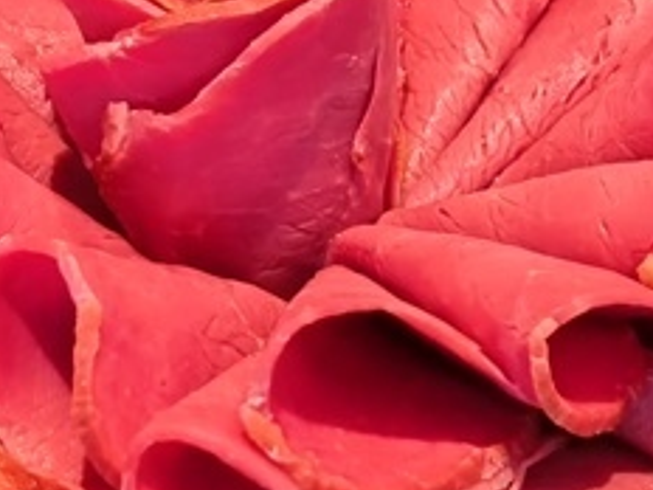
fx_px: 2245
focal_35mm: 119
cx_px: 346
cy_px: 296
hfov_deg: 16.5
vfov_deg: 12.4
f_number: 1.8
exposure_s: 1/120
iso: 800
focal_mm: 5.54
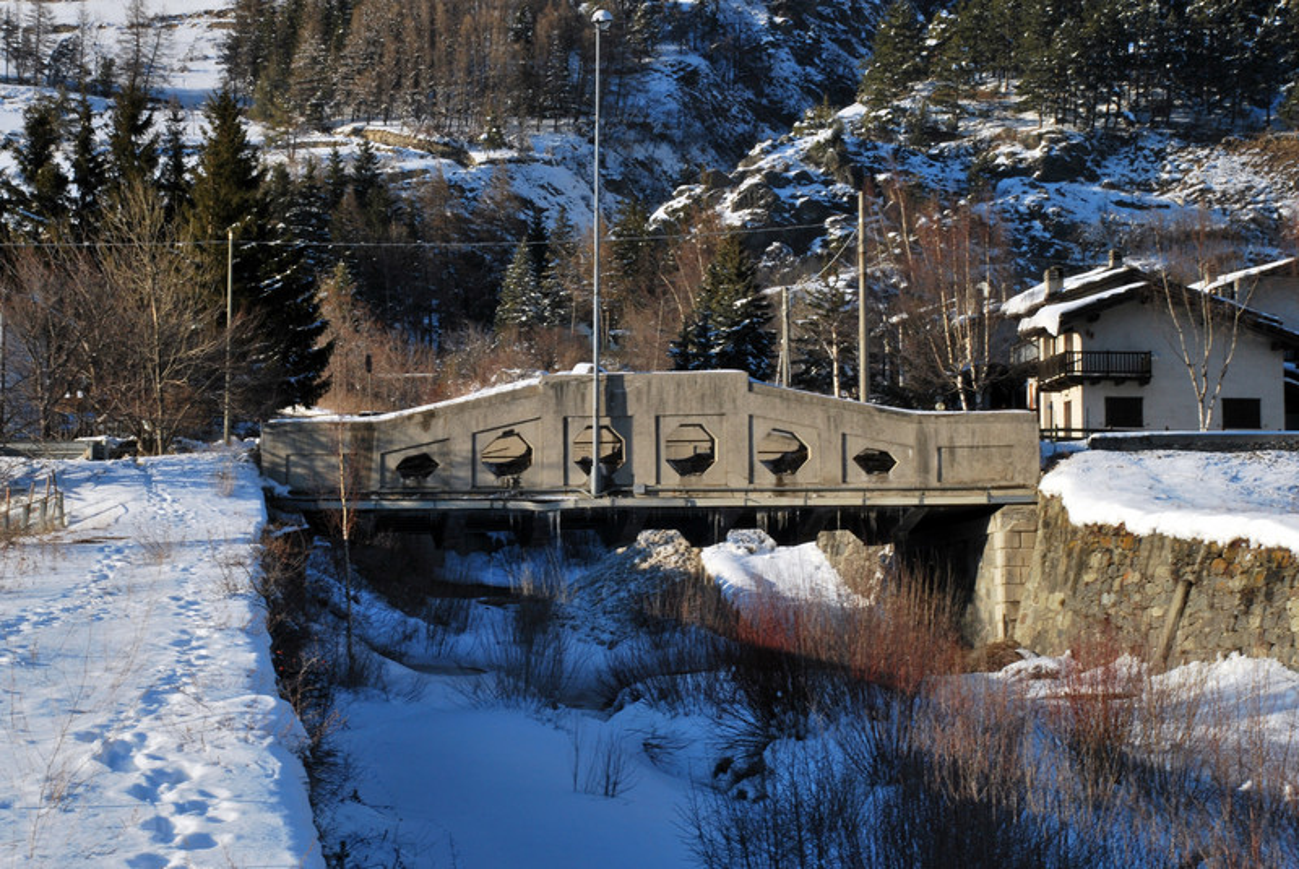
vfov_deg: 15.7
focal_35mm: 87
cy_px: 434
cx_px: 650
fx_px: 3142
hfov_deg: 23.4
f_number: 16
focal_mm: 58
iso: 200
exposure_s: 1/80
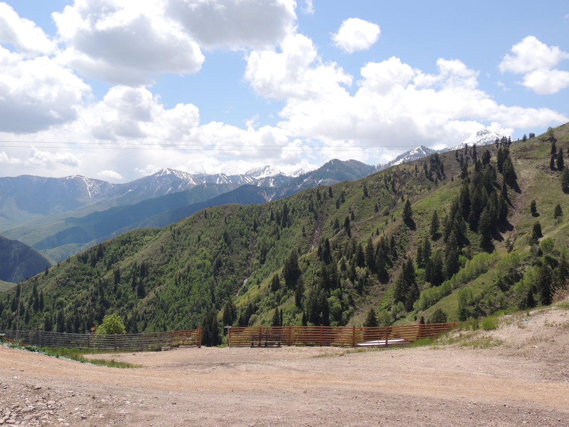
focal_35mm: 40
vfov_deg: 36.0
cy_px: 214
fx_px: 657
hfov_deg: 46.8
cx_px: 284
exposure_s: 1/1250
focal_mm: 7.1
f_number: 3.3
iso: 100
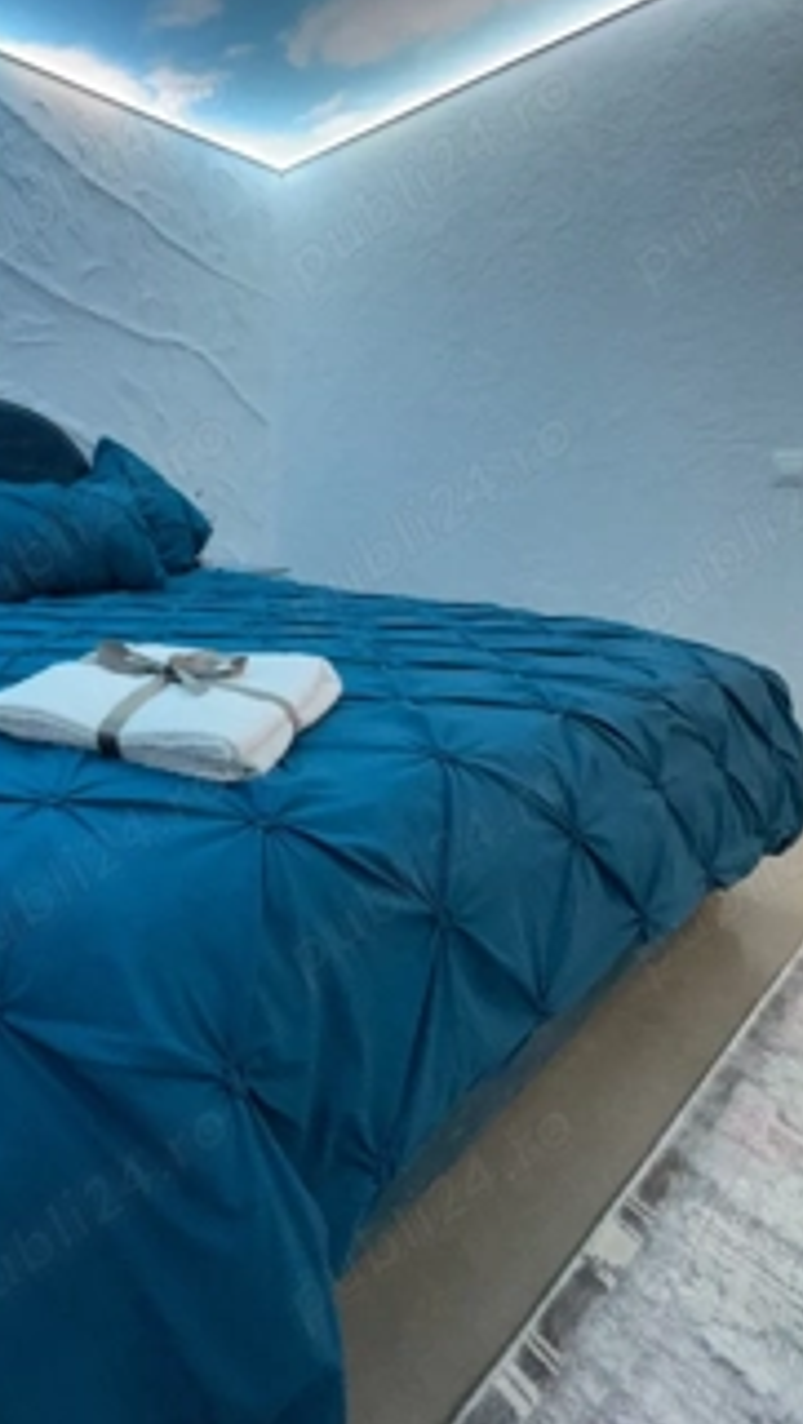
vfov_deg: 88.5
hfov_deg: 54.8
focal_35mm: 19
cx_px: 173
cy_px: 577
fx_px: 718
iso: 160
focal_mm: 2.22
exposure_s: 1/100
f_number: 2.2
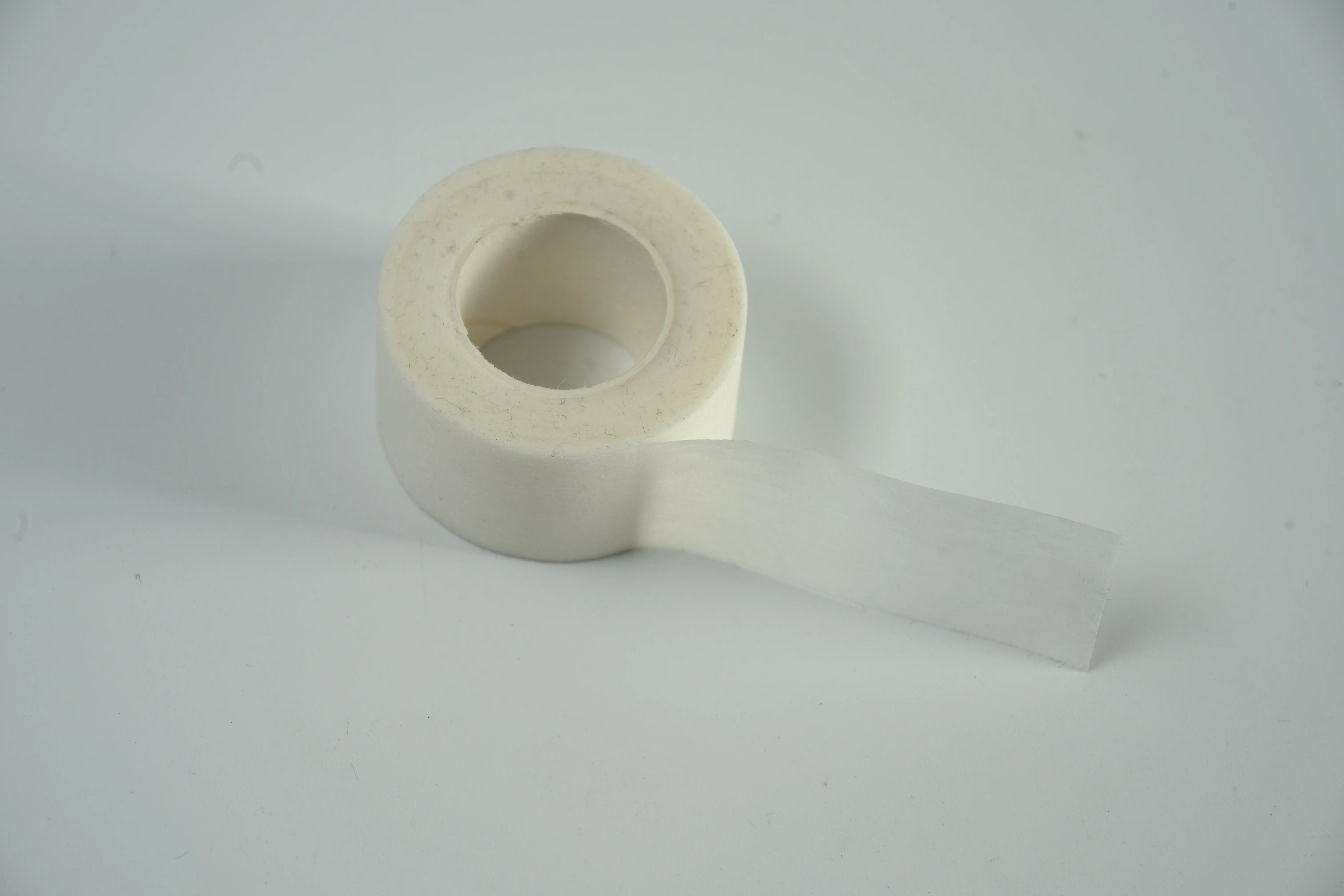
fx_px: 4480
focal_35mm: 120
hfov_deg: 17.1
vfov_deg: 11.4
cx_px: 672
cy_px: 448
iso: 100
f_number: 11
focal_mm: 120
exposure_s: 1/125
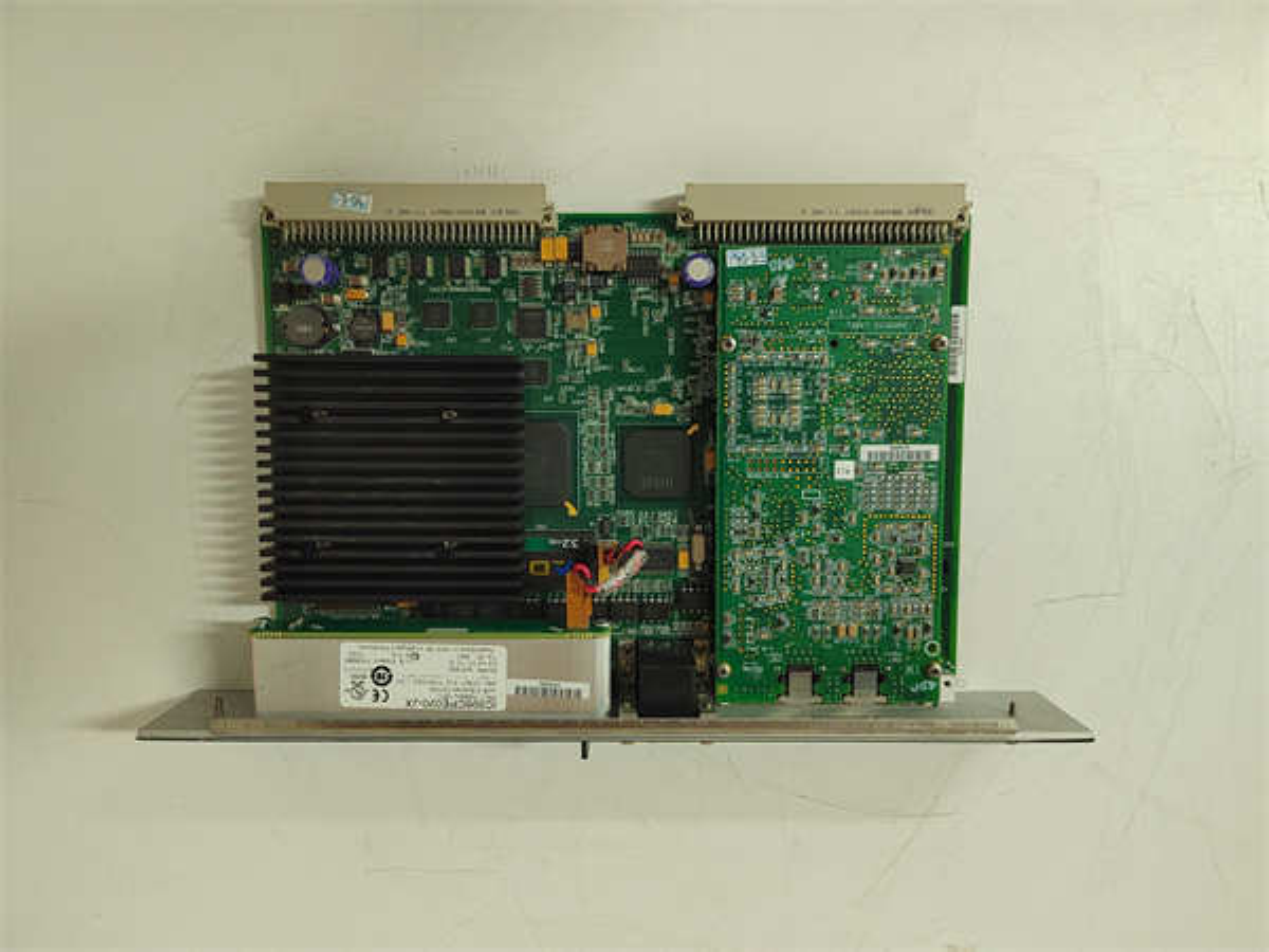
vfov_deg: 58.9
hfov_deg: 73.9
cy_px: 476
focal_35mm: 23
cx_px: 634
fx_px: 843
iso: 1994
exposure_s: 1/100
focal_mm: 5.52
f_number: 1.9
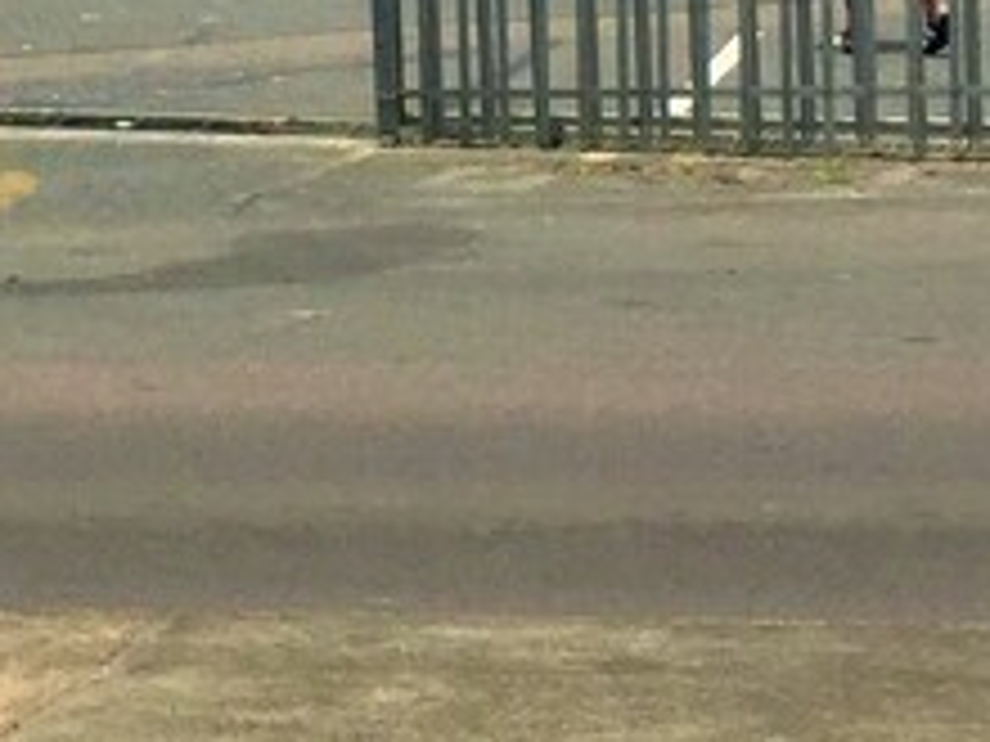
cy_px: -373
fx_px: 4519
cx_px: -446
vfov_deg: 9.1
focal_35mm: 158
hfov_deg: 12.0
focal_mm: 4.15
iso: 32
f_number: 2.2
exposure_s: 1/3968
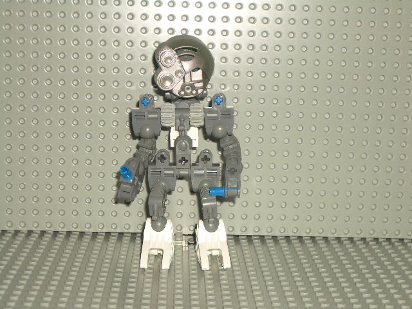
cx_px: 206
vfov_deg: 19.9
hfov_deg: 26.3
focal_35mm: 74
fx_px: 881
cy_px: 154
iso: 100
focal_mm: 12.2
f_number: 3.9
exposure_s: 1/60
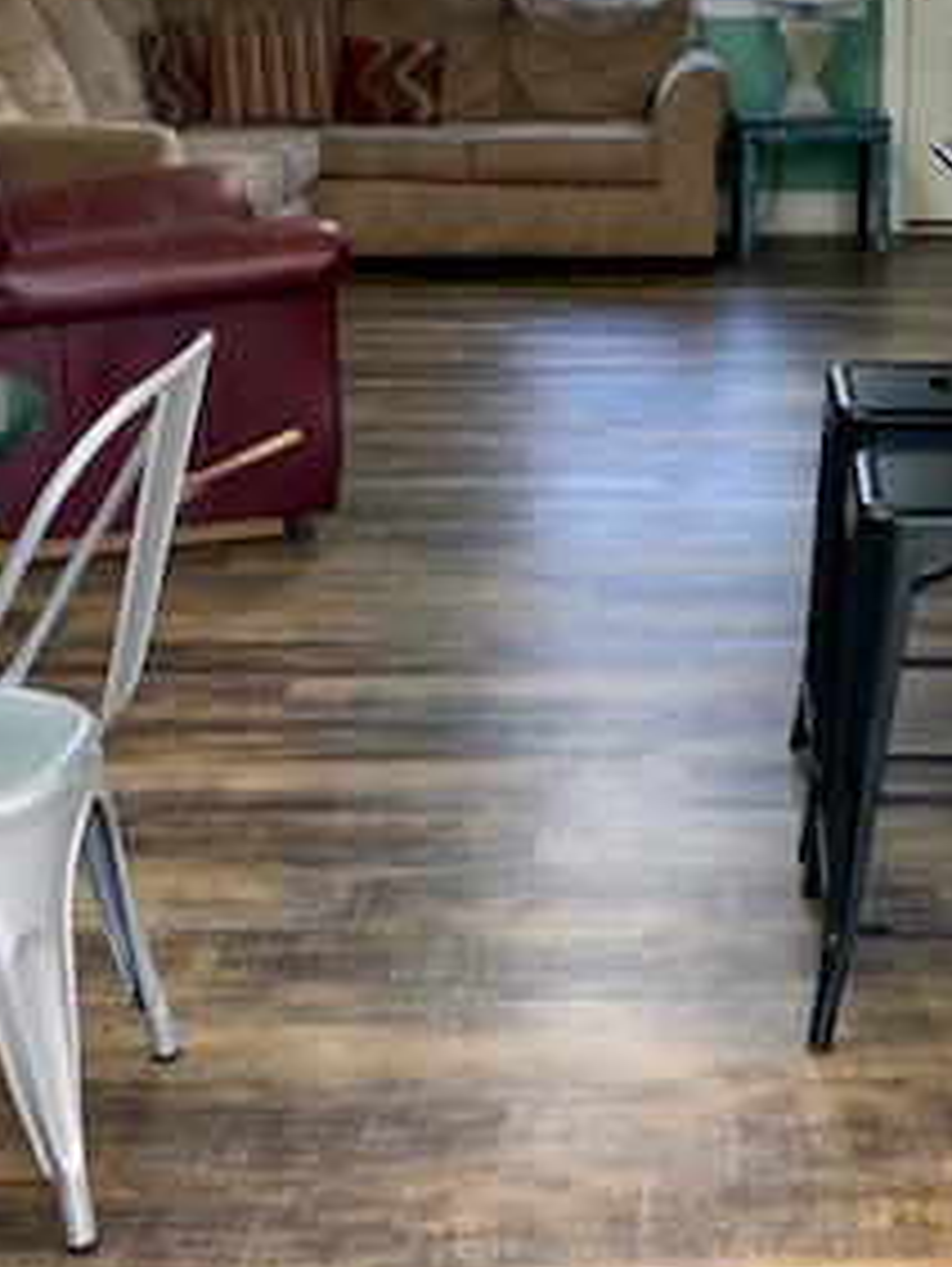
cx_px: 714
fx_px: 2160
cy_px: 359
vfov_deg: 32.2
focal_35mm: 59
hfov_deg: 24.6
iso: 160
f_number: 1.8
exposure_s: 1/60
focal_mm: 4.25
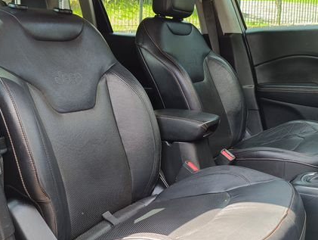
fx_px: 267
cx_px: 163
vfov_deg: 48.3
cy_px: 121
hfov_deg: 61.6
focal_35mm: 29
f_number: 1.5
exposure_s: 1/121
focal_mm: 4.94
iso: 113
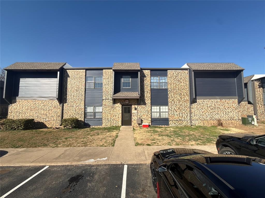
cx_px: 132
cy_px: 99
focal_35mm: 14
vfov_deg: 85.7
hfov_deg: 102.1
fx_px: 107
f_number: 2.2
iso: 50
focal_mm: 2.22
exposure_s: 1/2320
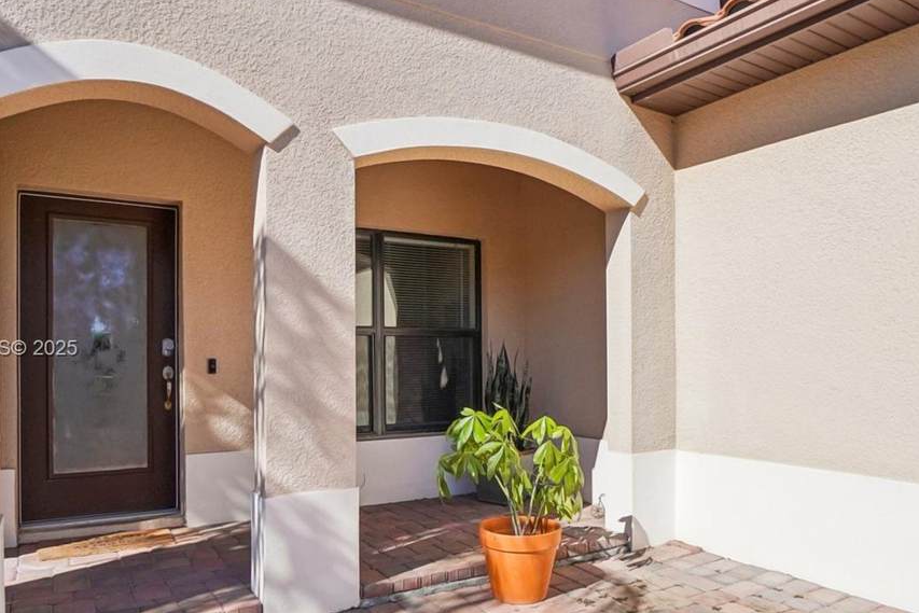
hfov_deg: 71.9
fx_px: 632
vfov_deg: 51.6
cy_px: 350
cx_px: 499
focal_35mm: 25
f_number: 8
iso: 400
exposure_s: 1/1250
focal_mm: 11
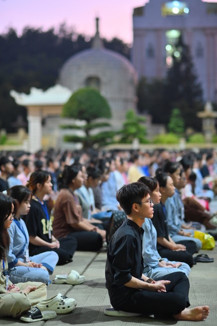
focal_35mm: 85
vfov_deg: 23.9
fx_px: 769
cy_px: 163
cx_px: 108
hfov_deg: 16.1
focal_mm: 85
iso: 1250
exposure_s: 1/100
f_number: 2.2
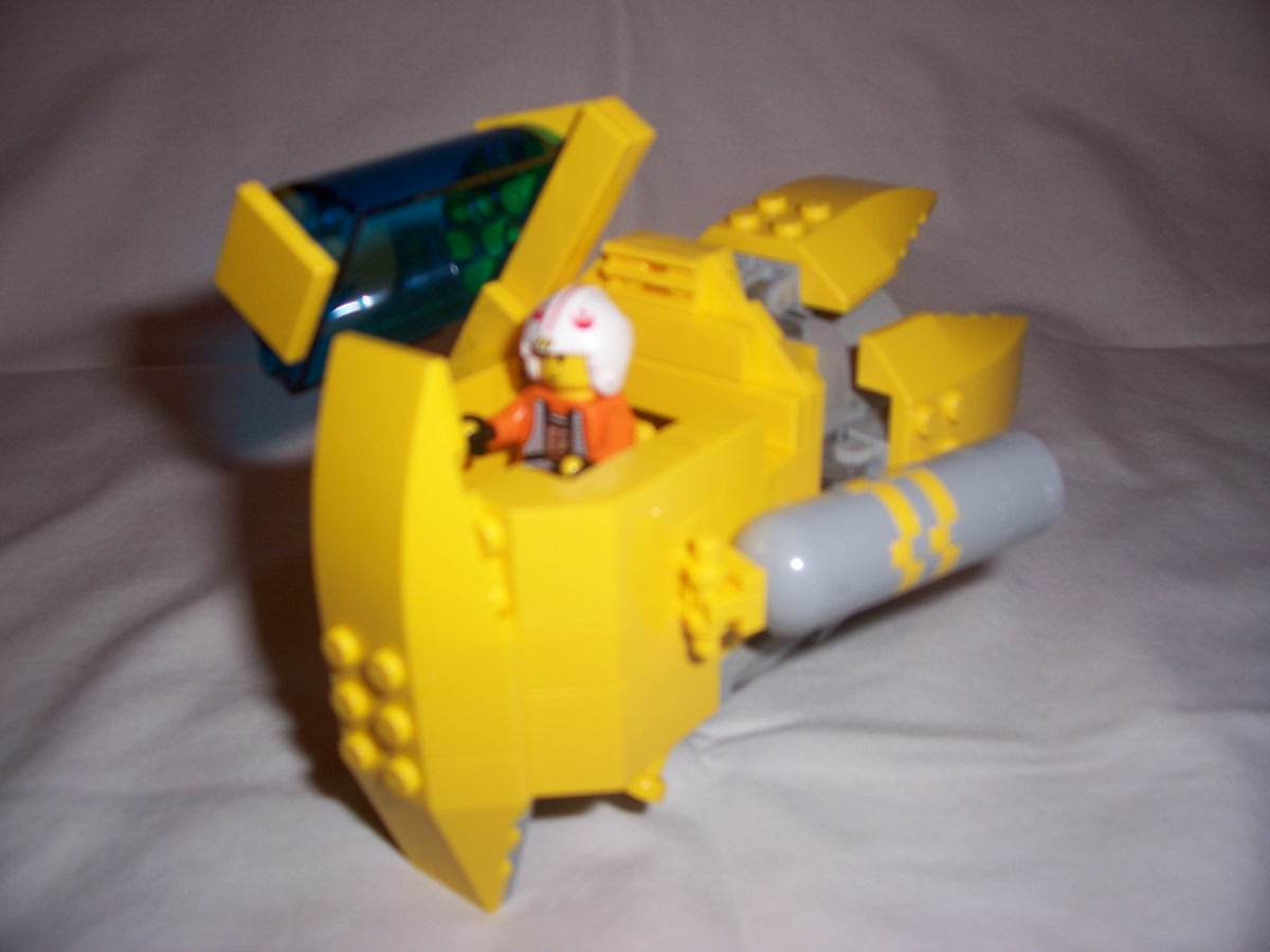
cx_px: 635
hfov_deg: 54.0
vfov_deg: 41.8
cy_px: 476
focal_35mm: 34
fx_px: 1247
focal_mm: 5.6
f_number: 2.7
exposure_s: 1/60
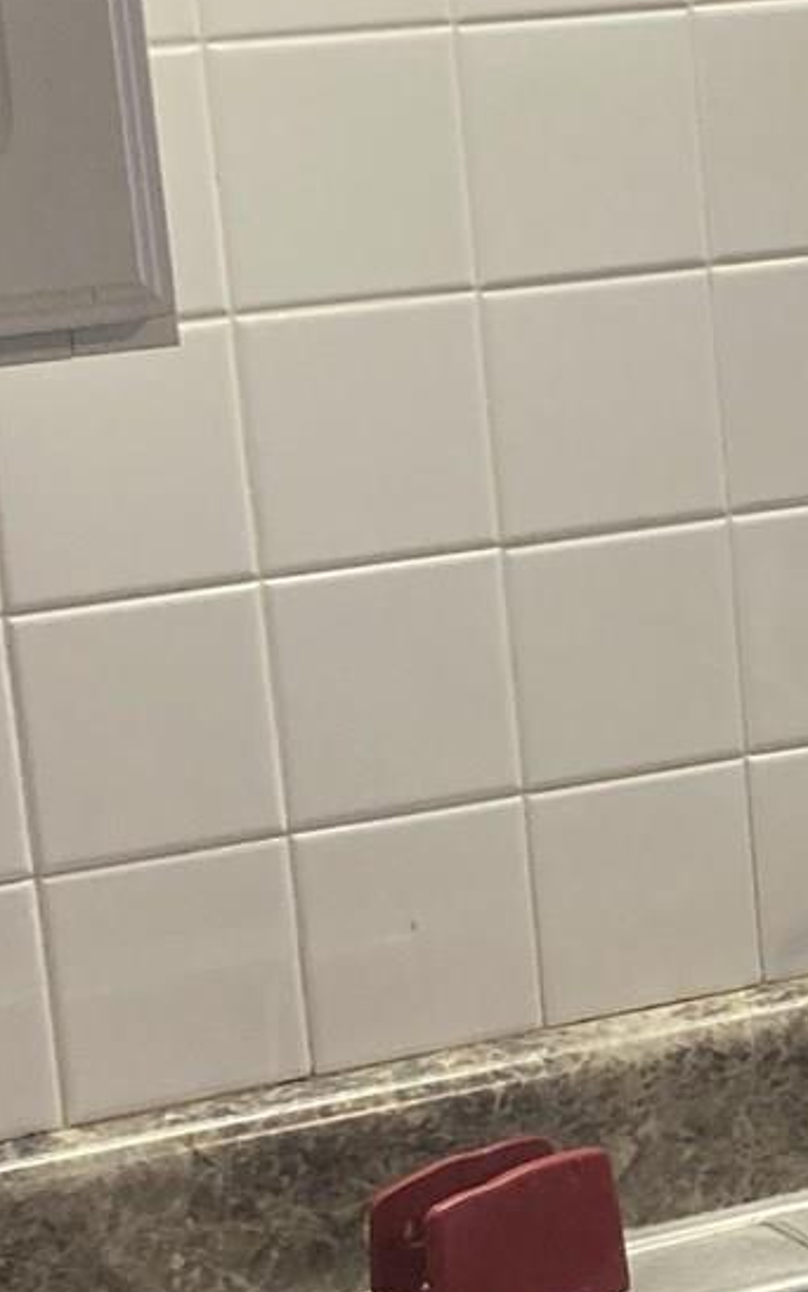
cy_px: 1098
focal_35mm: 125
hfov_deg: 10.2
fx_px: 4403
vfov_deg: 16.5
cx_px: 1167
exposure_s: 1/60
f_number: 1.8
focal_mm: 3.99
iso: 125
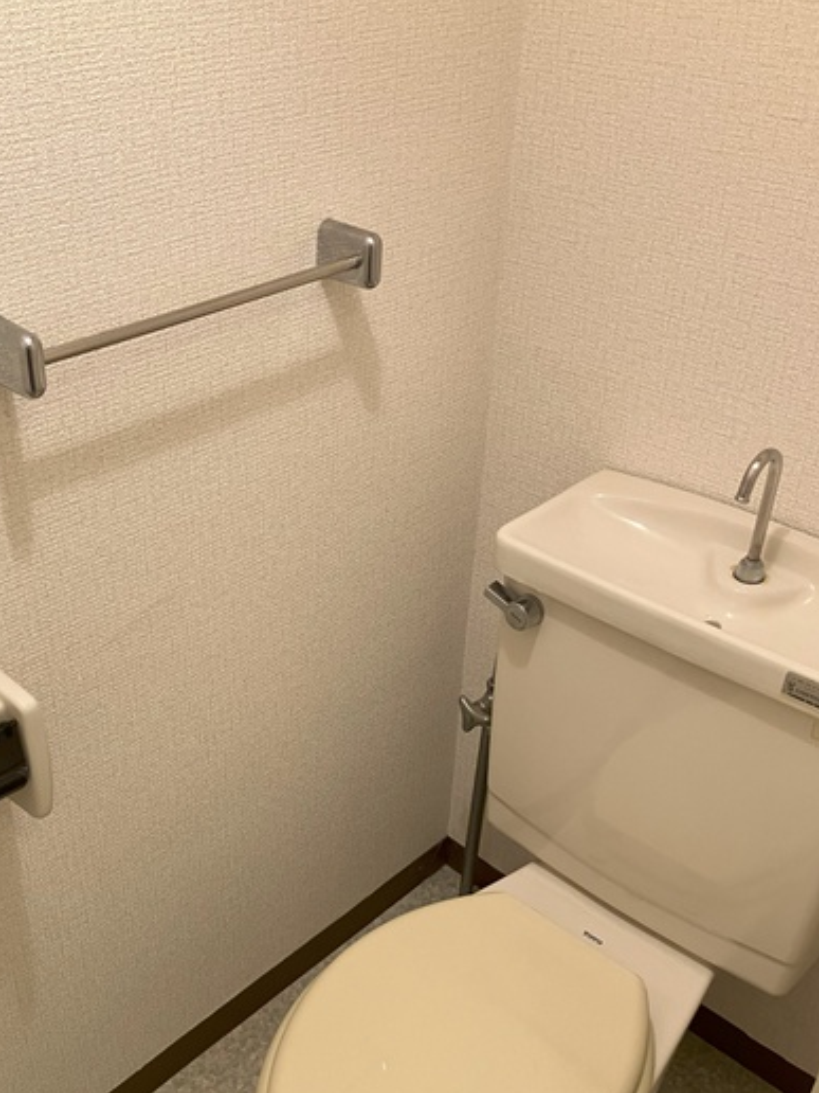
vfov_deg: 48.4
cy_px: 693
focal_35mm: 38
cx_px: 308
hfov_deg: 37.5
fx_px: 1199
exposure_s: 1/50
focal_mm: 3.99
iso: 125
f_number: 1.8
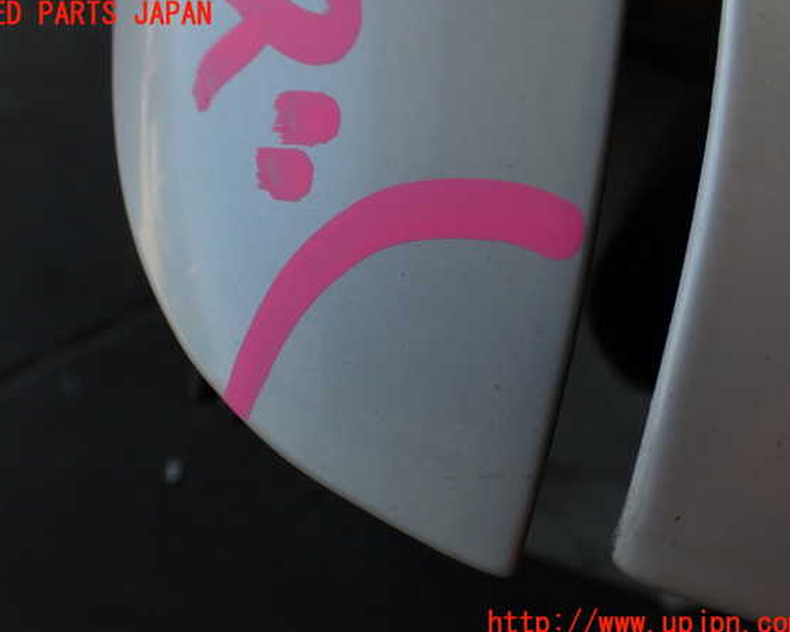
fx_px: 795
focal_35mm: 34
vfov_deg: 43.4
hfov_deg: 52.8
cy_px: 320
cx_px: 381
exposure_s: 1/200
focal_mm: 5.79
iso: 100
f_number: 3.2
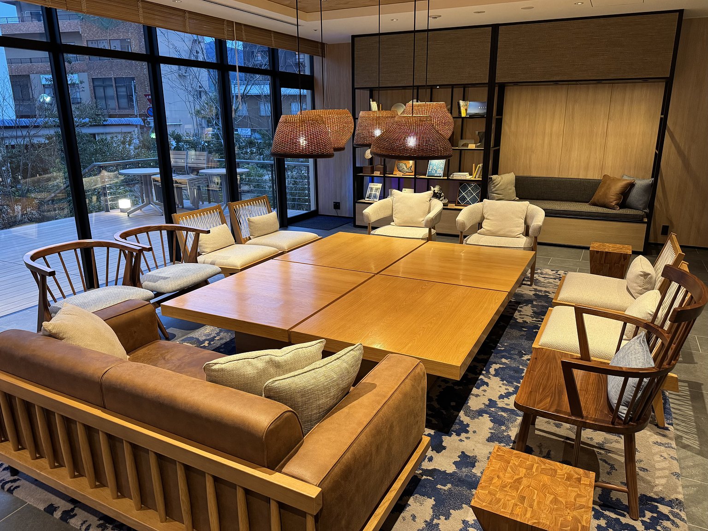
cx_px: 354
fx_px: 491
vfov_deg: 56.8
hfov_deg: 71.6
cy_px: 266
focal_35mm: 24
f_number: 1.78
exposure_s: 1/60
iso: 320
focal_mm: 6.76
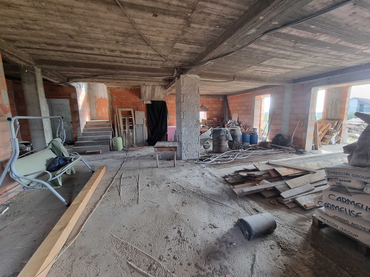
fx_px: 139
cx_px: 185
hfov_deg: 106.2
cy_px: 138
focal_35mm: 13
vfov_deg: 89.9
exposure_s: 1/60
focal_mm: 2.2
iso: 160
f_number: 2.2
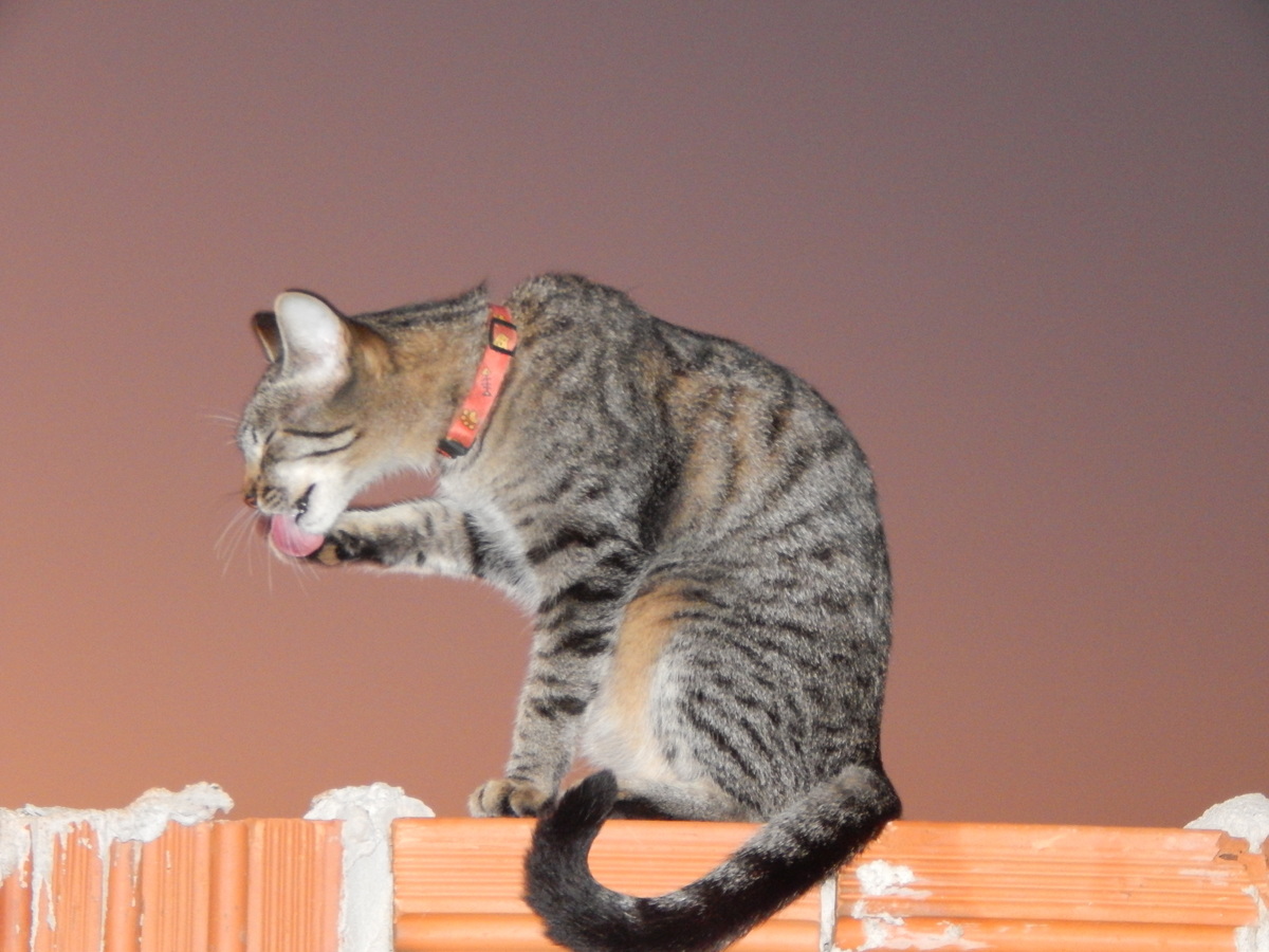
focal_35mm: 132
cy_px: 476
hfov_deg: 14.9
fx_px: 4839
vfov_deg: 11.2
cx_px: 634
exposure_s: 1/30
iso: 720
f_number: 4.8
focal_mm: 23.4
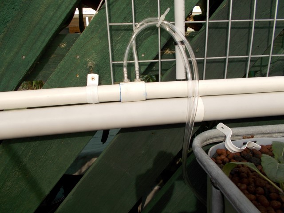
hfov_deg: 67.3
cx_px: 142
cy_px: 106
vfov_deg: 53.1
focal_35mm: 26
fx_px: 213
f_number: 3.2
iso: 80
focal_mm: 4.6
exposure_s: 1/125
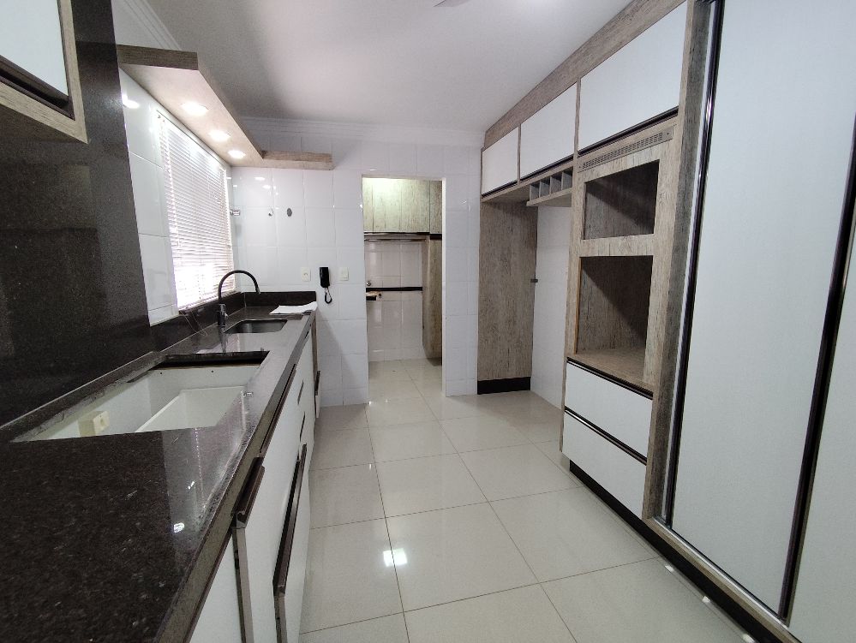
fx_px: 396
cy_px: 322
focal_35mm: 16
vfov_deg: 78.2
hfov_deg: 94.4
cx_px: 428
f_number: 2.2
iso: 160
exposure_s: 1/60
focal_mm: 1.65
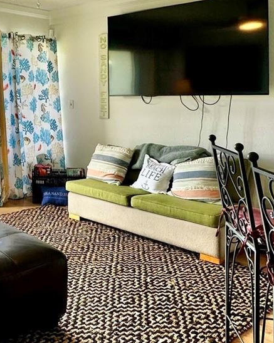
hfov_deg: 34.1
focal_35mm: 40
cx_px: 3
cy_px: 103
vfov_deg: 44.8
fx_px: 406
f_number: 2.2
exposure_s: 1/148
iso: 40
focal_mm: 2.22
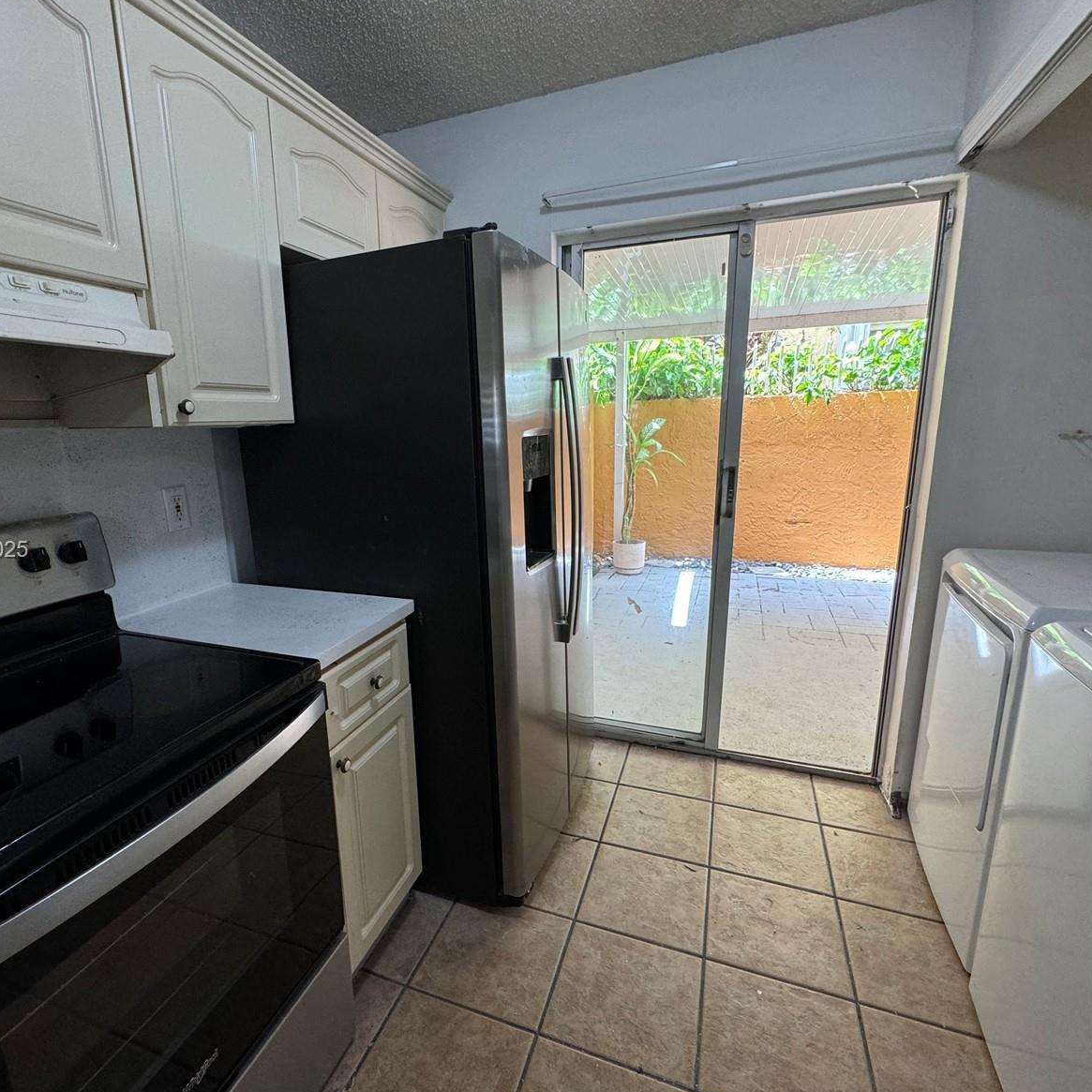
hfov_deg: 83.7
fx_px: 607
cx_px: 486
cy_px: 551
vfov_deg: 84.0
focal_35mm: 17
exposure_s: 1/120
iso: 160
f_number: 2.2
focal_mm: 2.22
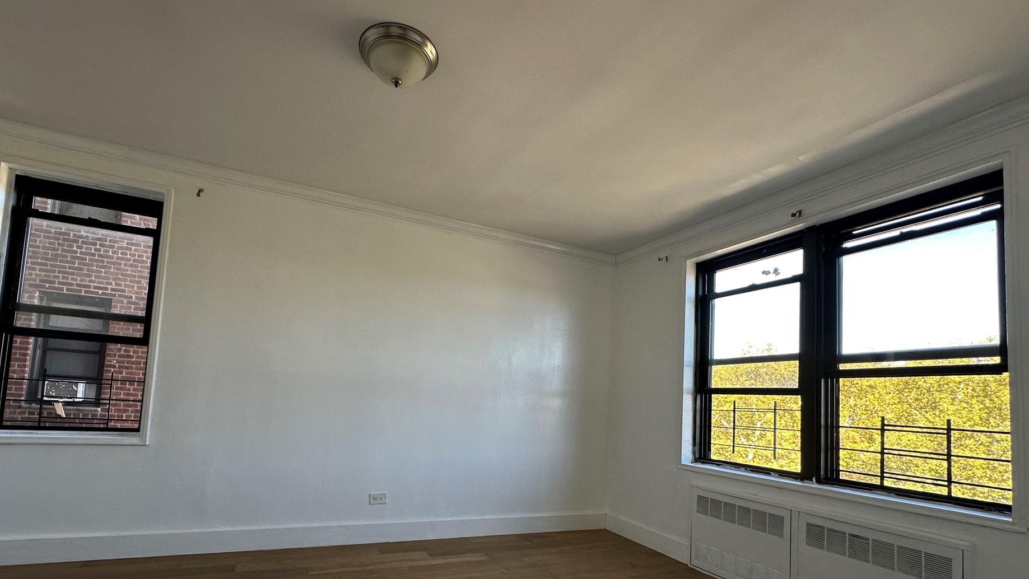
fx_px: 464
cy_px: 369
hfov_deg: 95.6
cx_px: 464
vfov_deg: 62.9
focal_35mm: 17
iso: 100
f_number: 2.2
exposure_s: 1/120
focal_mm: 2.22
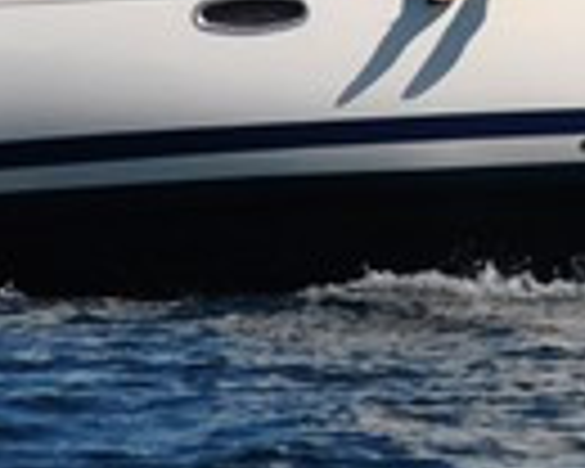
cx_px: 1422
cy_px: -326
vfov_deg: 1.3
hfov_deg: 1.7
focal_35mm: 1169
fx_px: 20235
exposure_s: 1/640
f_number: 6.3
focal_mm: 105
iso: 100
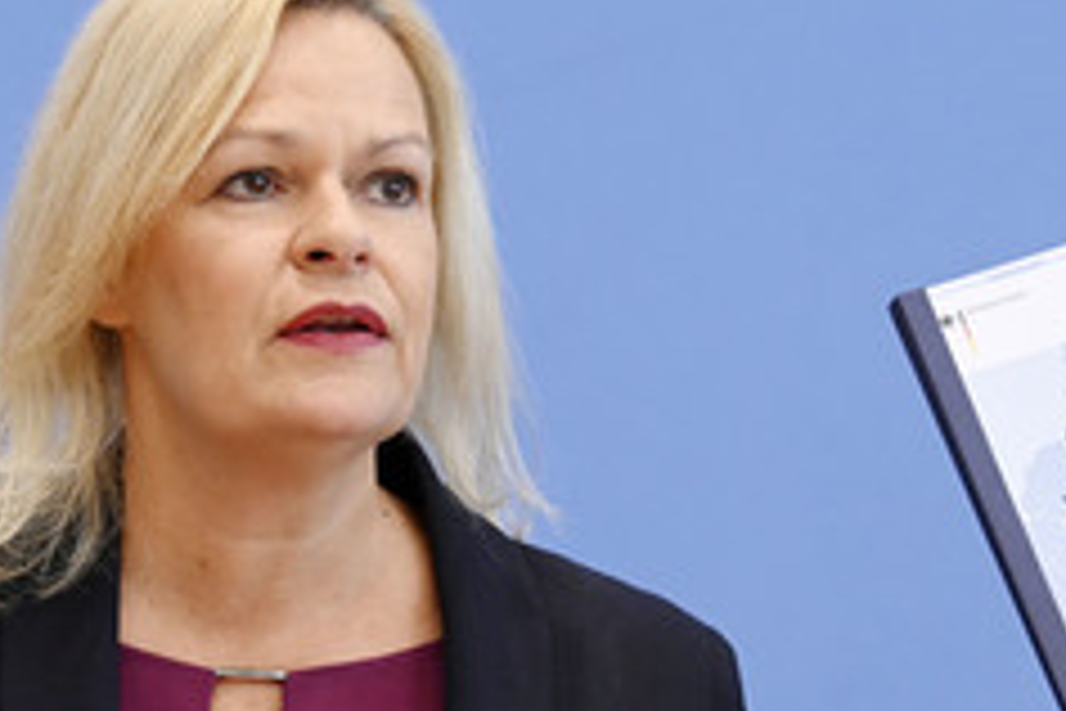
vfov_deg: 8.0
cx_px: 591
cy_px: 482
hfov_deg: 12.0
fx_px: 5063
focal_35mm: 171
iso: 3200
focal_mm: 90
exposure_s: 1/500
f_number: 5.6
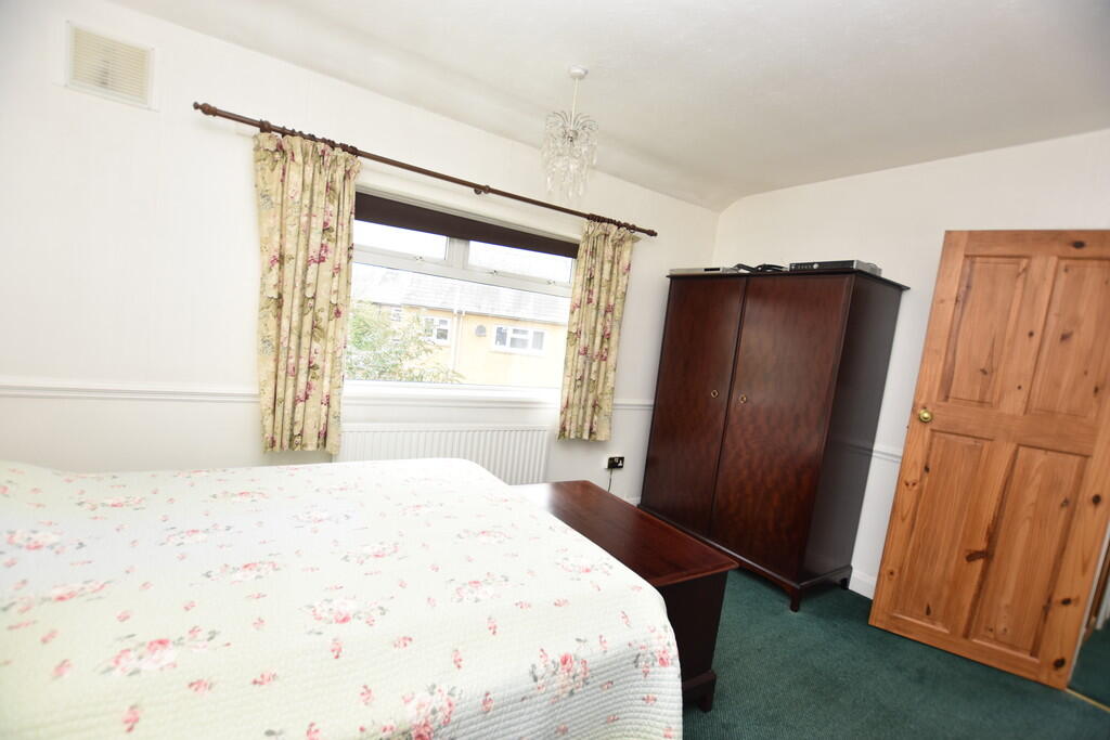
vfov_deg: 77.3
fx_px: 463
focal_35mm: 15
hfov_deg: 100.4
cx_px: 555
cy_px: 370
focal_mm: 10
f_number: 4
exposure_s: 1/60
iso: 320
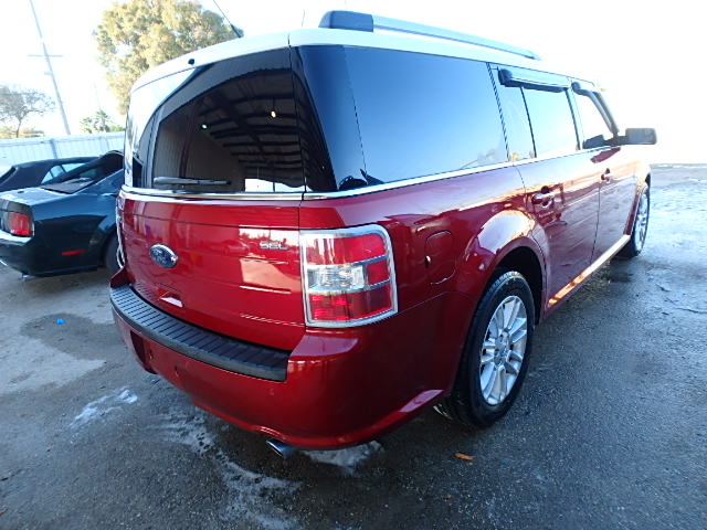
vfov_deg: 63.4
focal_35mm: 21
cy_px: 265
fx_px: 429
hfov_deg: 79.0
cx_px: 354
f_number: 3.5
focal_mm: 3.7
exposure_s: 1/80
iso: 125
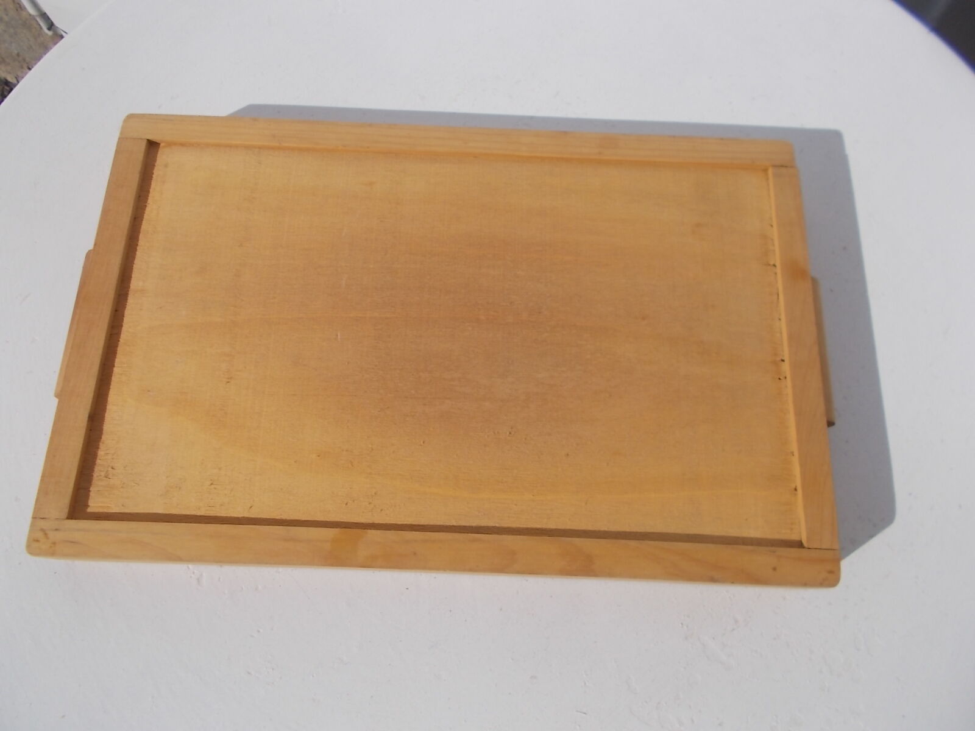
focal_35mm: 26
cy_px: 366
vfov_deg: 53.1
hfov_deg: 67.3
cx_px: 488
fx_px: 732
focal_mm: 4.6
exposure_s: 1/400
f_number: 8
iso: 80
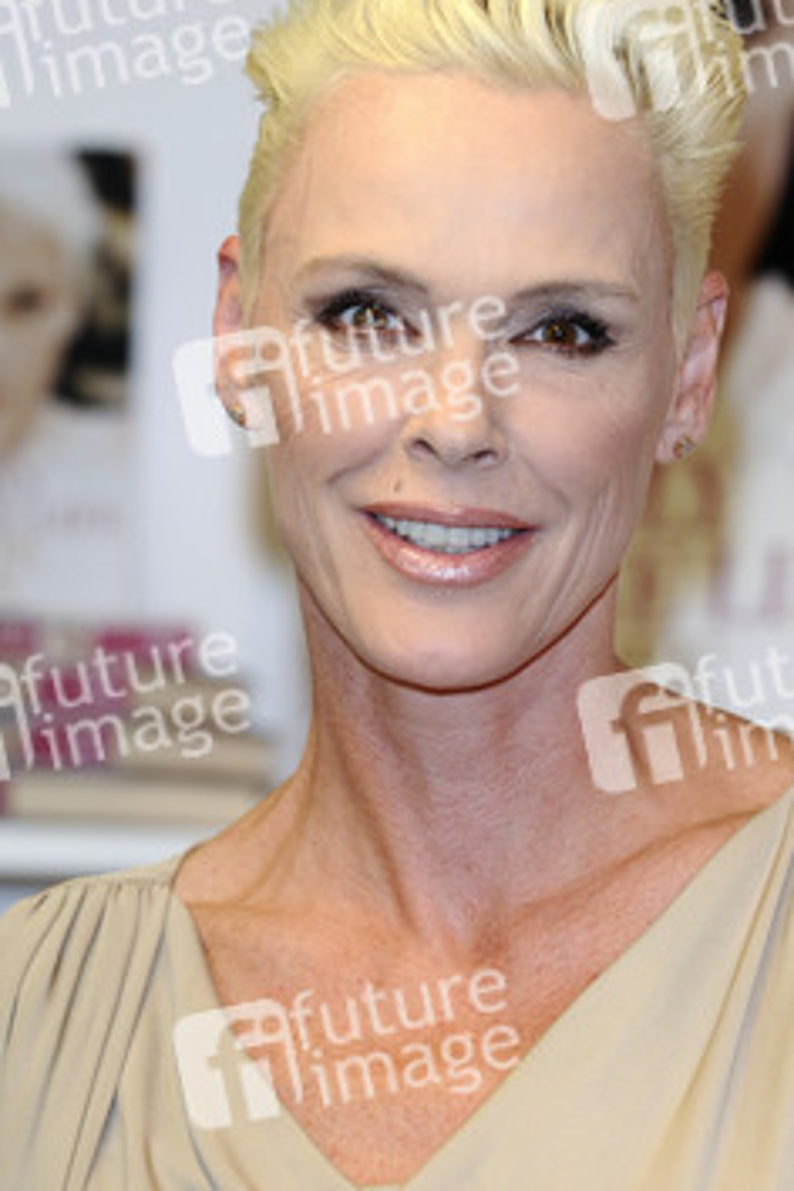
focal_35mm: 190
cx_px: 446
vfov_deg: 10.8
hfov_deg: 7.2
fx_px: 6285
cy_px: 545
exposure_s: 1/160
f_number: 4
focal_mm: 112
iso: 640
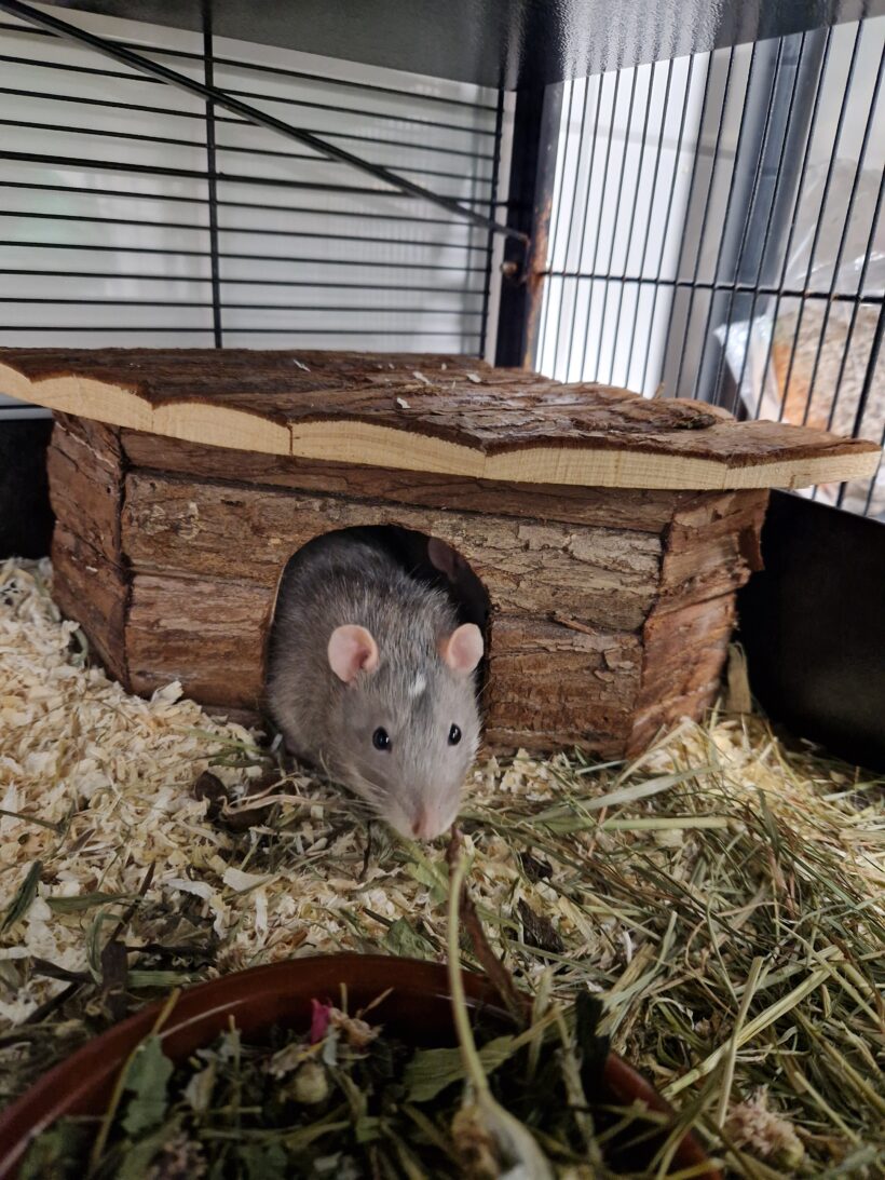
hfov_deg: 58.9
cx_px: 442
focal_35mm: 23
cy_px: 590
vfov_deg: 73.9
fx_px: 784
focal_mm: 5.4
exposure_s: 1/25
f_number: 1.8
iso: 500
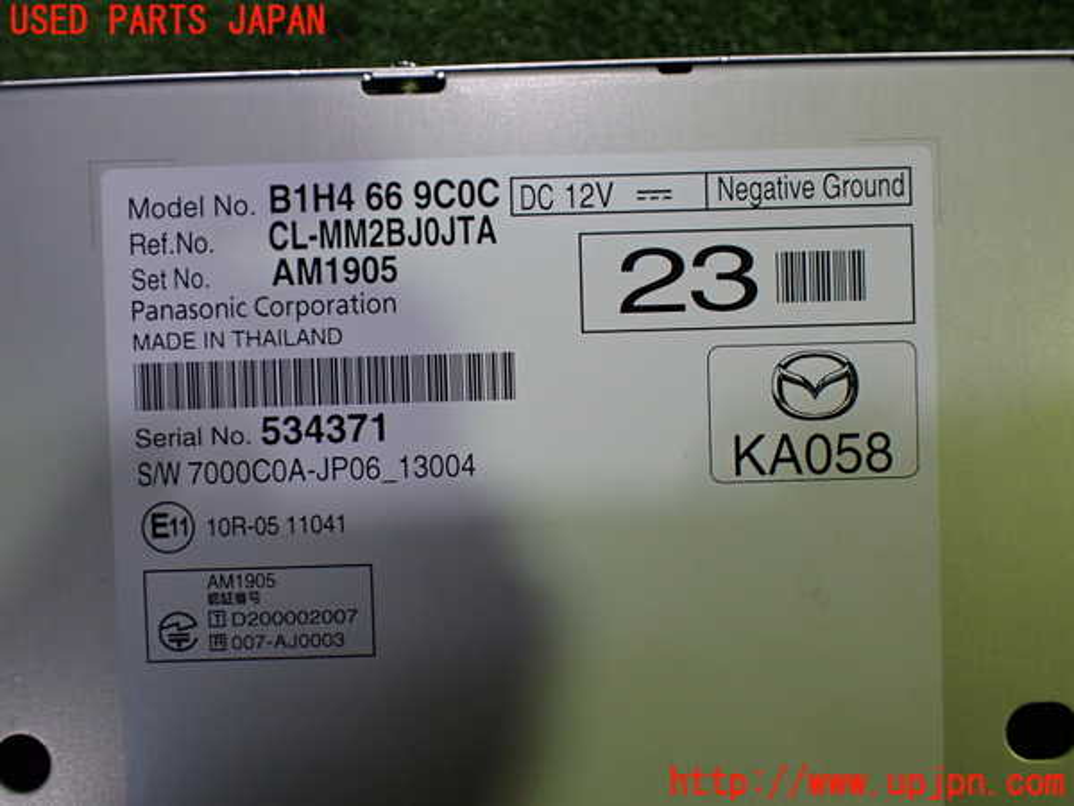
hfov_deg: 60.0
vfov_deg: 46.8
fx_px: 931
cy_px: 403
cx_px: 537
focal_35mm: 30
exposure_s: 1/125
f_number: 2.3
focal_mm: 5.4
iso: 250
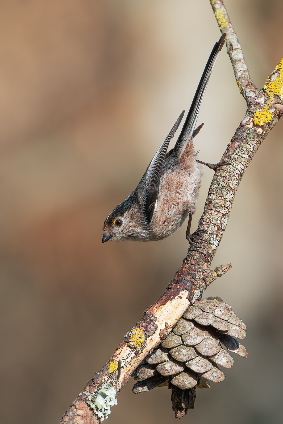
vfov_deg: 2.3
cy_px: 212
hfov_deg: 1.5
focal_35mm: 900
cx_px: 142
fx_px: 10612
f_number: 8
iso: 1000
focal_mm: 600
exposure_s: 1/1600
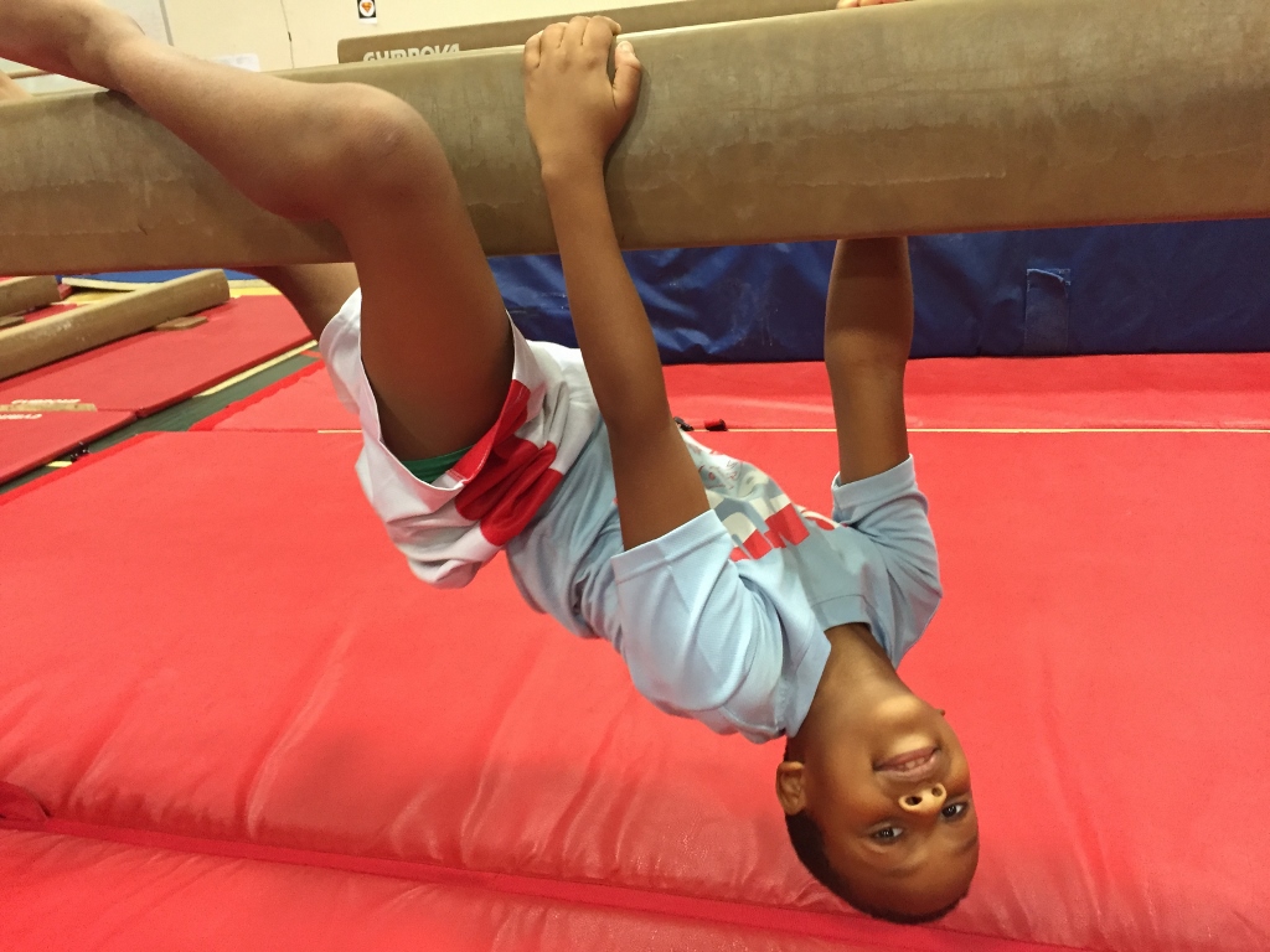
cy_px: 476
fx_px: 1064
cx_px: 635
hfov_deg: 61.7
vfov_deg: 48.2
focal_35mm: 29
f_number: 2.2
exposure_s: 1/33
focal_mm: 4.15
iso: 250
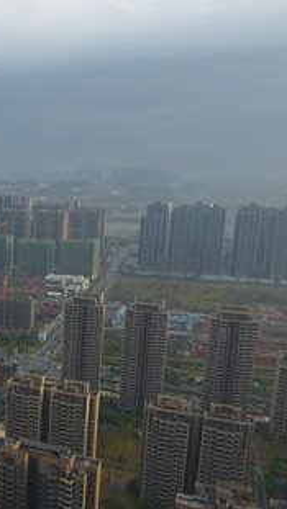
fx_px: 568
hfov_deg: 24.8
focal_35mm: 42
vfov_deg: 48.2
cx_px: -82
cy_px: 290
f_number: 2.8
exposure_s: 1/400
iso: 100
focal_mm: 3.61
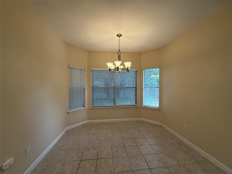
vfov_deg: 85.7
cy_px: 87
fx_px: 94
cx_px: 116
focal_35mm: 14
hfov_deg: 102.1
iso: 125
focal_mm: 2.22
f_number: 2.2
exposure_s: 1/120
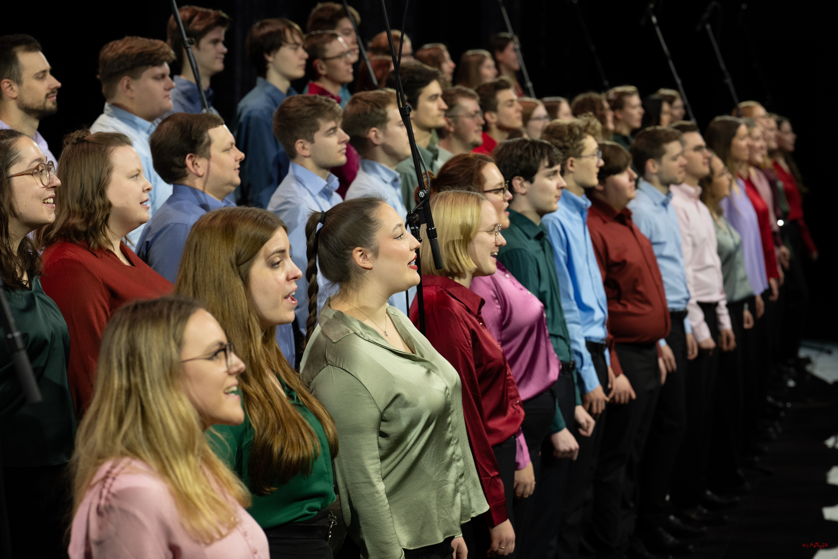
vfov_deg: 16.1
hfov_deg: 23.9
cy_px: 280
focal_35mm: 85
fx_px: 1978
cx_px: 419
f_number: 4.5
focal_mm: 85
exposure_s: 1/100
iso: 800
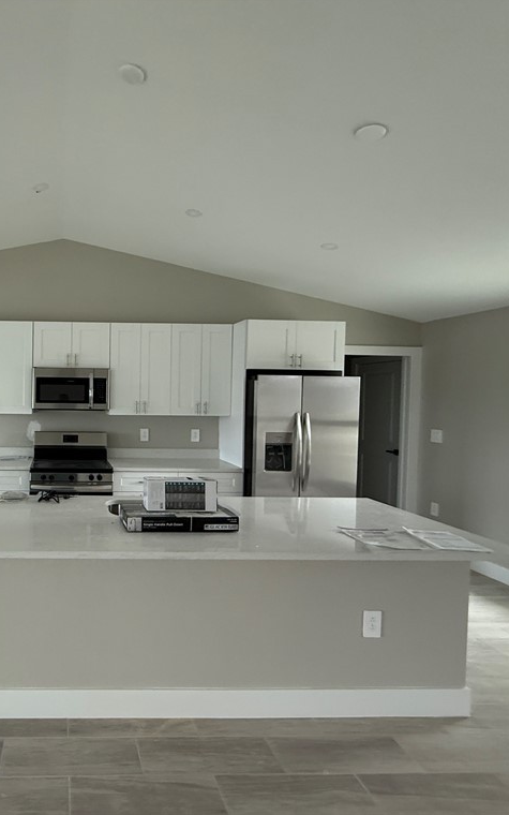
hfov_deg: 53.9
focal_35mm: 20
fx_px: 444
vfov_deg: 85.1
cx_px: 74
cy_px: 405
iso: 250
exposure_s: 1/99
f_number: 2.2
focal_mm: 2.22
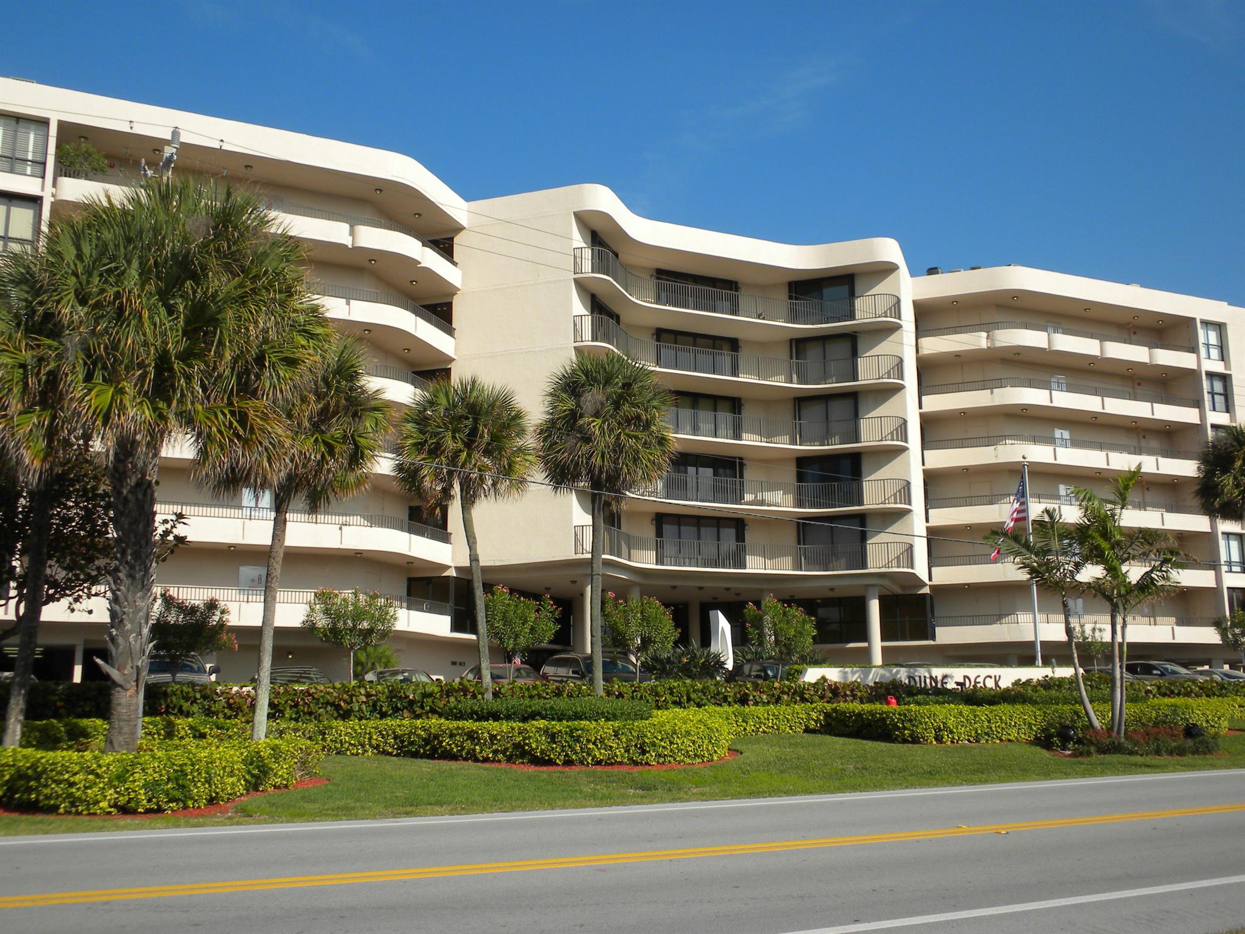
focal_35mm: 37
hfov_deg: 50.1
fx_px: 1331
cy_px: 467
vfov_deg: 38.7
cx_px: 622
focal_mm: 6.6
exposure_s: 1/140
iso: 64
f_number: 10
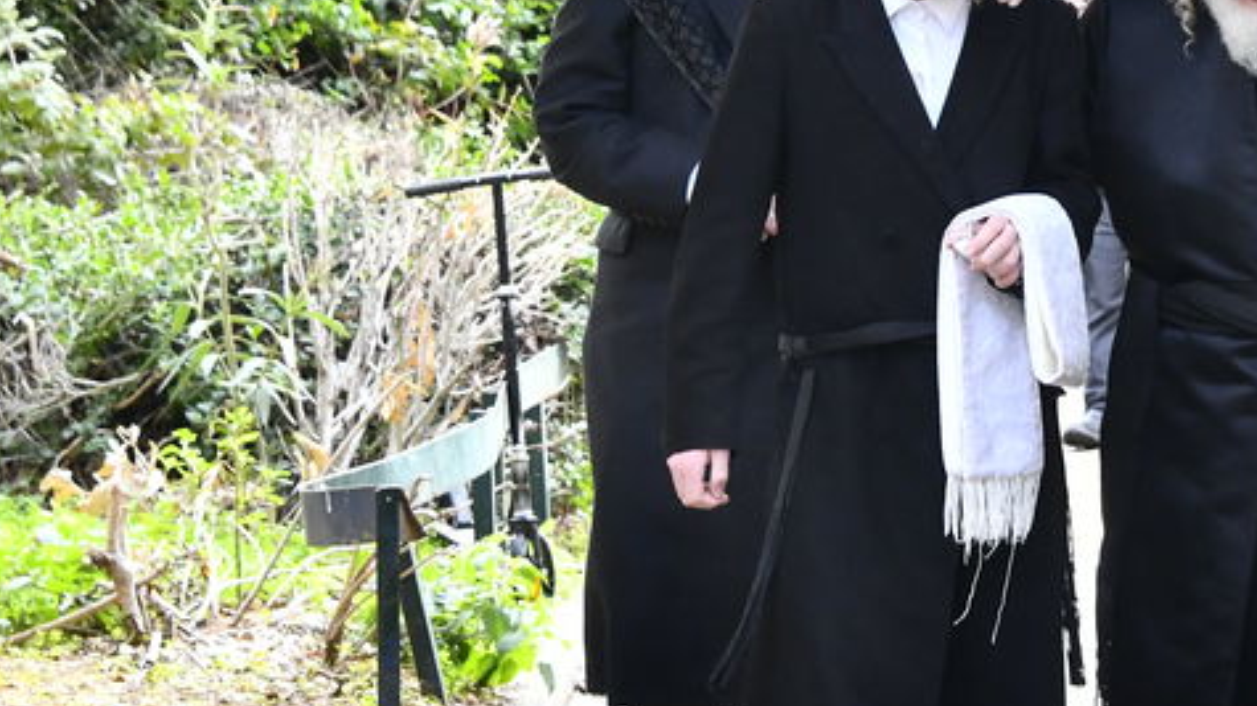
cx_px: 1228
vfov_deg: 5.0
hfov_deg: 8.9
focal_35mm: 241
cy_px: -30
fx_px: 8031
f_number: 6.3
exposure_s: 1/200
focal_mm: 78
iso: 1250
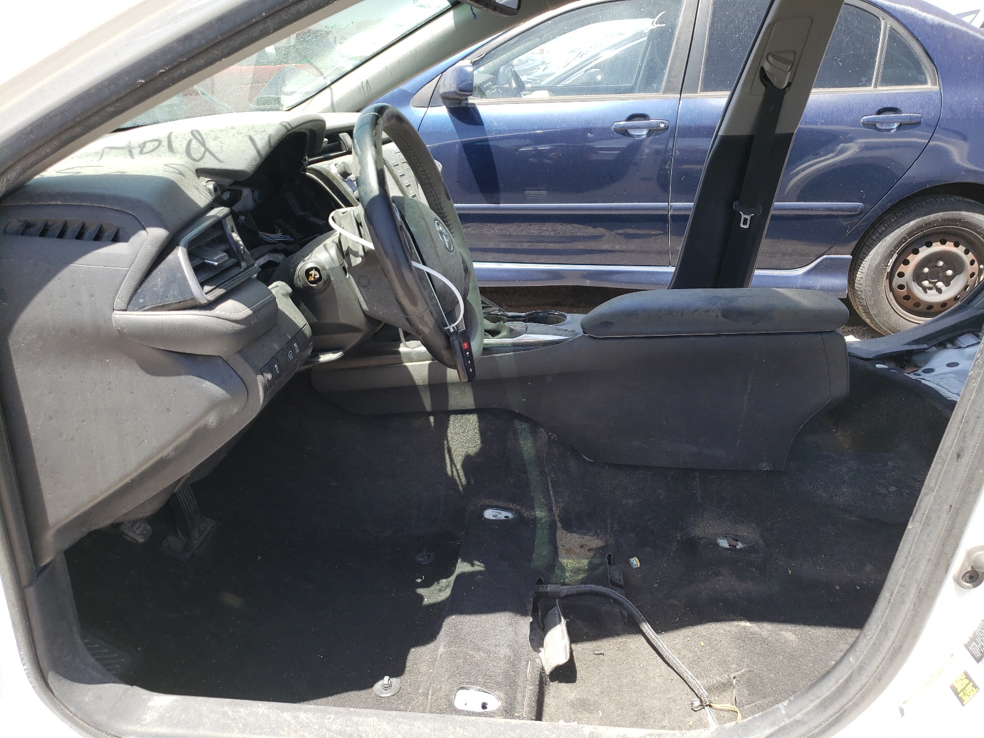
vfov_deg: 53.1
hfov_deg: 67.3
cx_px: 492
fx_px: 739
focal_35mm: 26
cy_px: 369
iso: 50
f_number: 1.5
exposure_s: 1/667
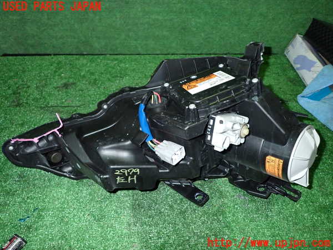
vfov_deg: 54.9
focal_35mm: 25
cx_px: 166
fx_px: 240
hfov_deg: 69.4
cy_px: 125
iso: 800
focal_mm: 4.5
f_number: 5.6
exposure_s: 1/30
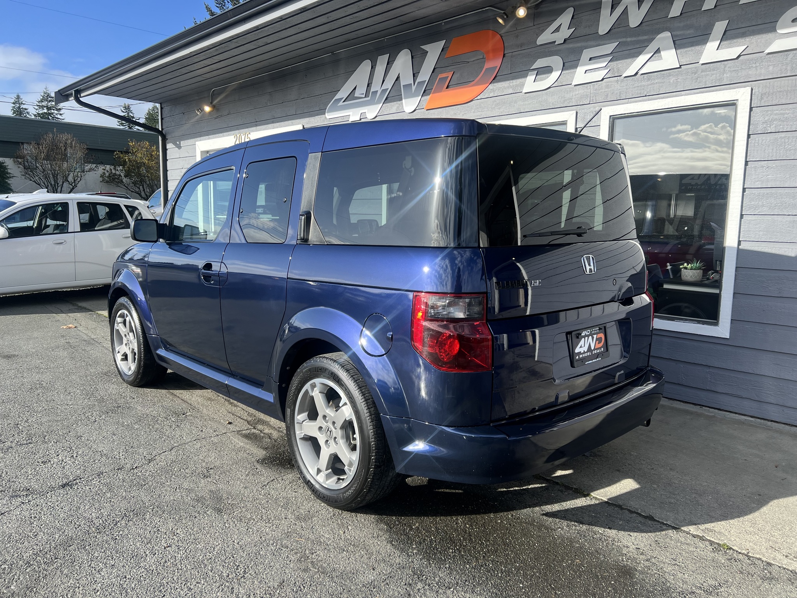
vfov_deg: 53.1
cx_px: 398
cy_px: 299
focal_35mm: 26
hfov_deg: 67.3
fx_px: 599
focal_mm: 5.7
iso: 50
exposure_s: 1/1724
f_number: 1.5
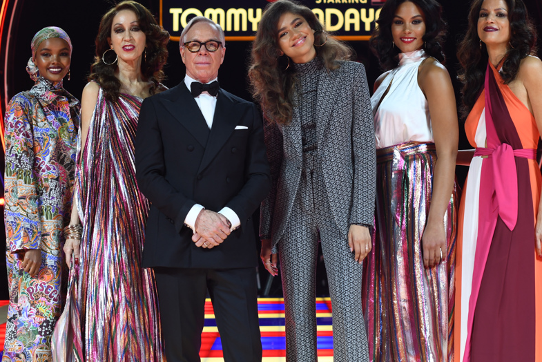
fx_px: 1310
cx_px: 304
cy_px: 188
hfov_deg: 23.4
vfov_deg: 15.7
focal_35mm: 87
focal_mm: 50
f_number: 4
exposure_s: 1/200
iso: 500
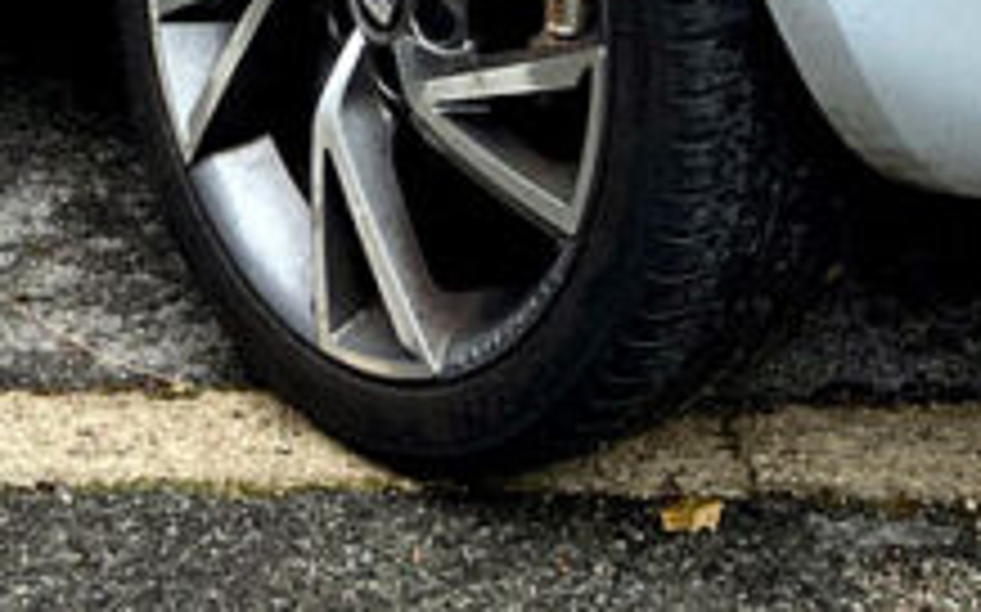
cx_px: 612
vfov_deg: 11.4
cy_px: -698
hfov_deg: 20.6
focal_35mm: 101
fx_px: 2699
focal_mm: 4.25
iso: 32
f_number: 1.8
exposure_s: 1/2222
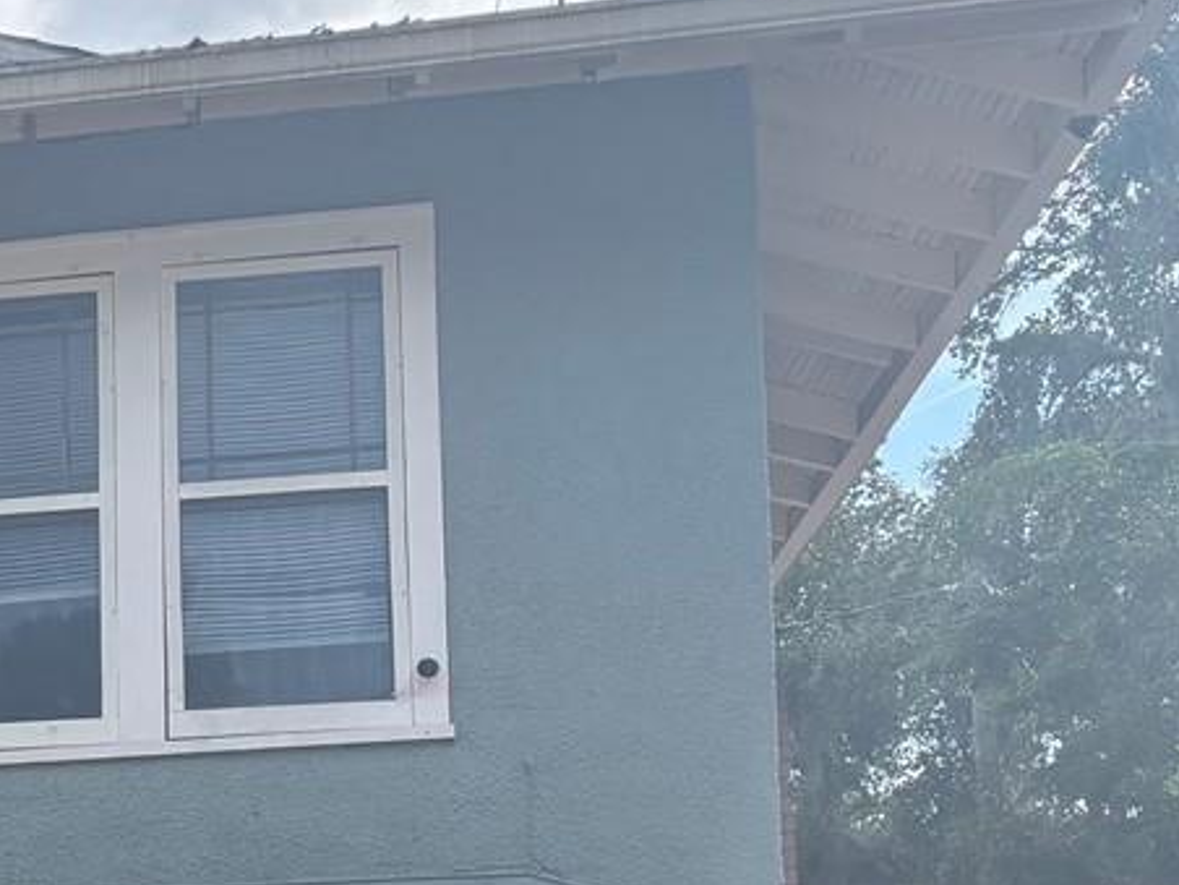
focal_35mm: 92
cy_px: 1065
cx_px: -631
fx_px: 3133
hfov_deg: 18.6
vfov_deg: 15.5
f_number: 1.6
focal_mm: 5.96
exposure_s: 1/781
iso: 50
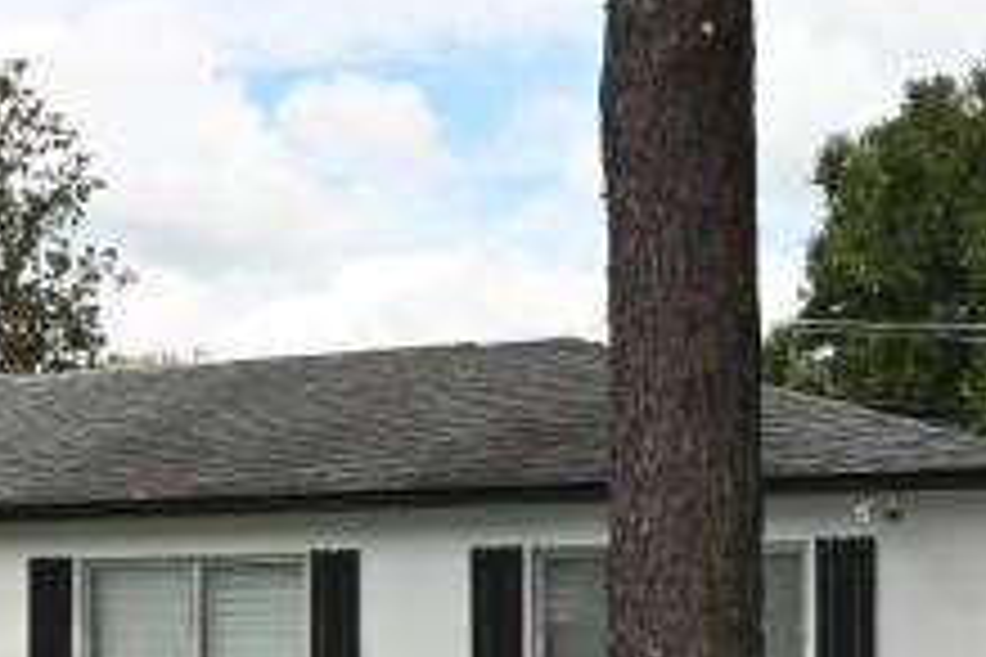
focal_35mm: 79
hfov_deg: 25.6
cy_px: 662
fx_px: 2164
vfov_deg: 16.9
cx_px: 414
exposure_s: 1/200
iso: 100
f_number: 8
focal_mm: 12
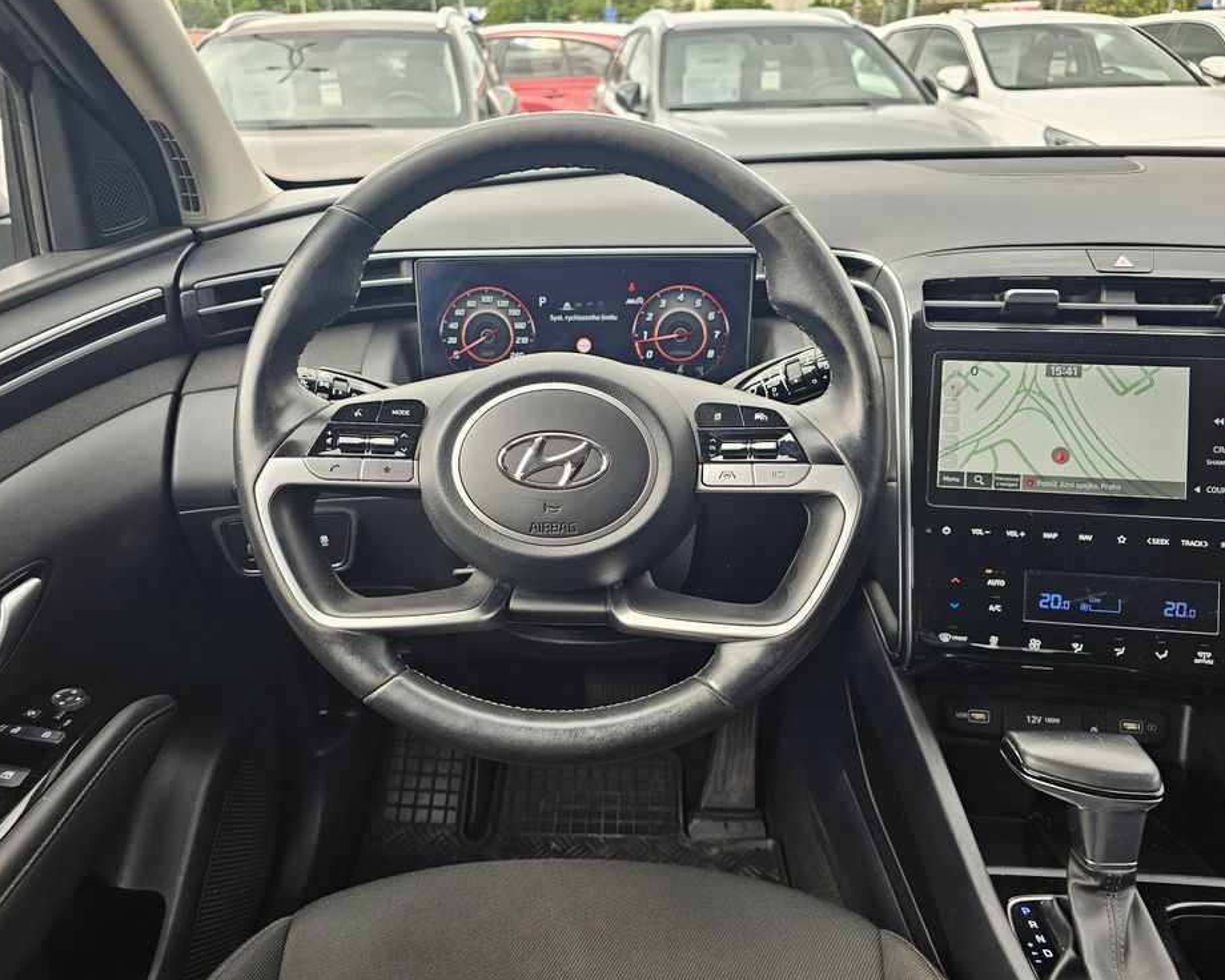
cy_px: 493
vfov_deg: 56.8
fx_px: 906
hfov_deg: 68.1
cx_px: 585
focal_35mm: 25
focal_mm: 6.3
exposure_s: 1/100
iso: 25
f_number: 1.7
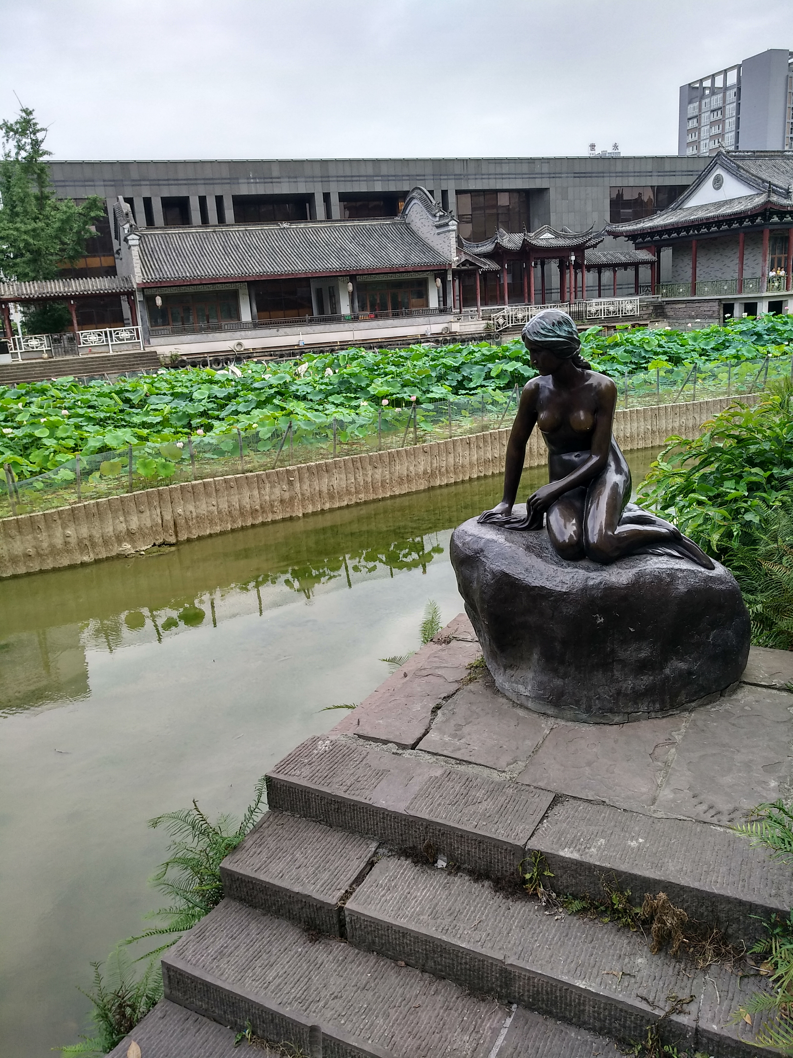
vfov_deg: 76.4
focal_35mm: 22
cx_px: 396
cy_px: 529
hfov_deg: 61.1
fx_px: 672
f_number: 2.2
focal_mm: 3.81
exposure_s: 1/254
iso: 125
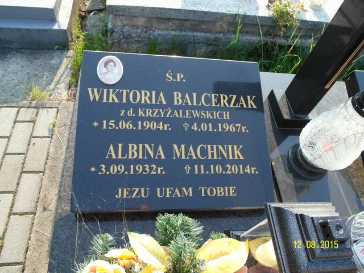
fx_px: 252
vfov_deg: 56.8
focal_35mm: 24
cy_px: 136
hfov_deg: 71.6
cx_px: 182
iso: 80
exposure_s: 1/125
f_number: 3.4
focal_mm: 5.2
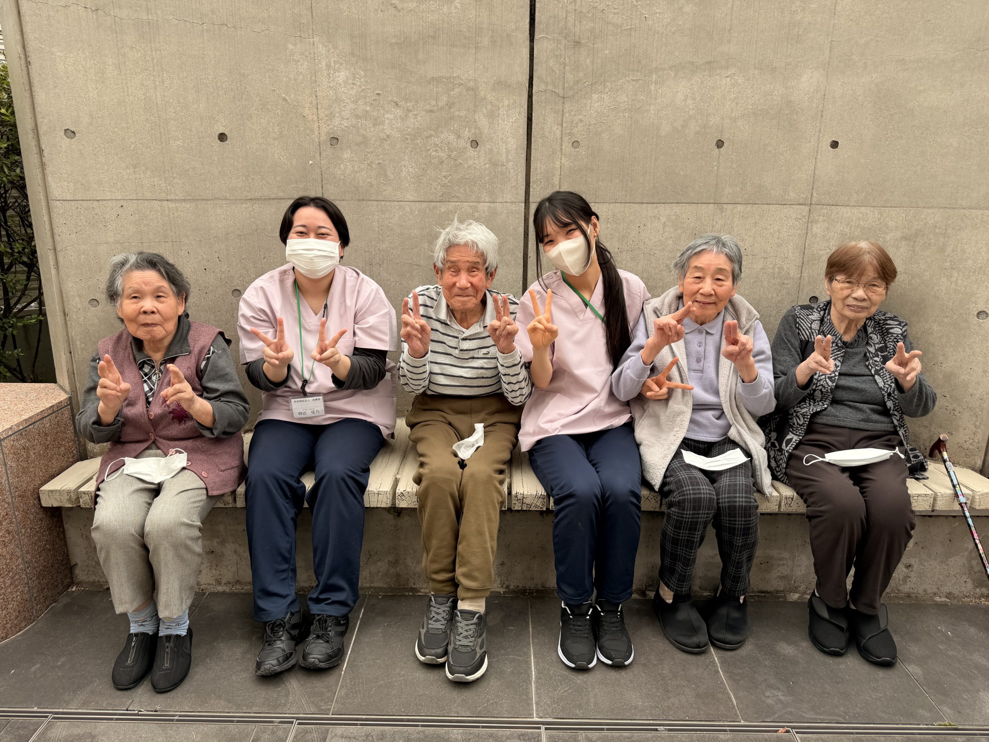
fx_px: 686
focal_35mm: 24
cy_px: 371
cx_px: 494
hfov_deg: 71.6
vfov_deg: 56.8
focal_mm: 6.76
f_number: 1.78
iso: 80
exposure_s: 1/992
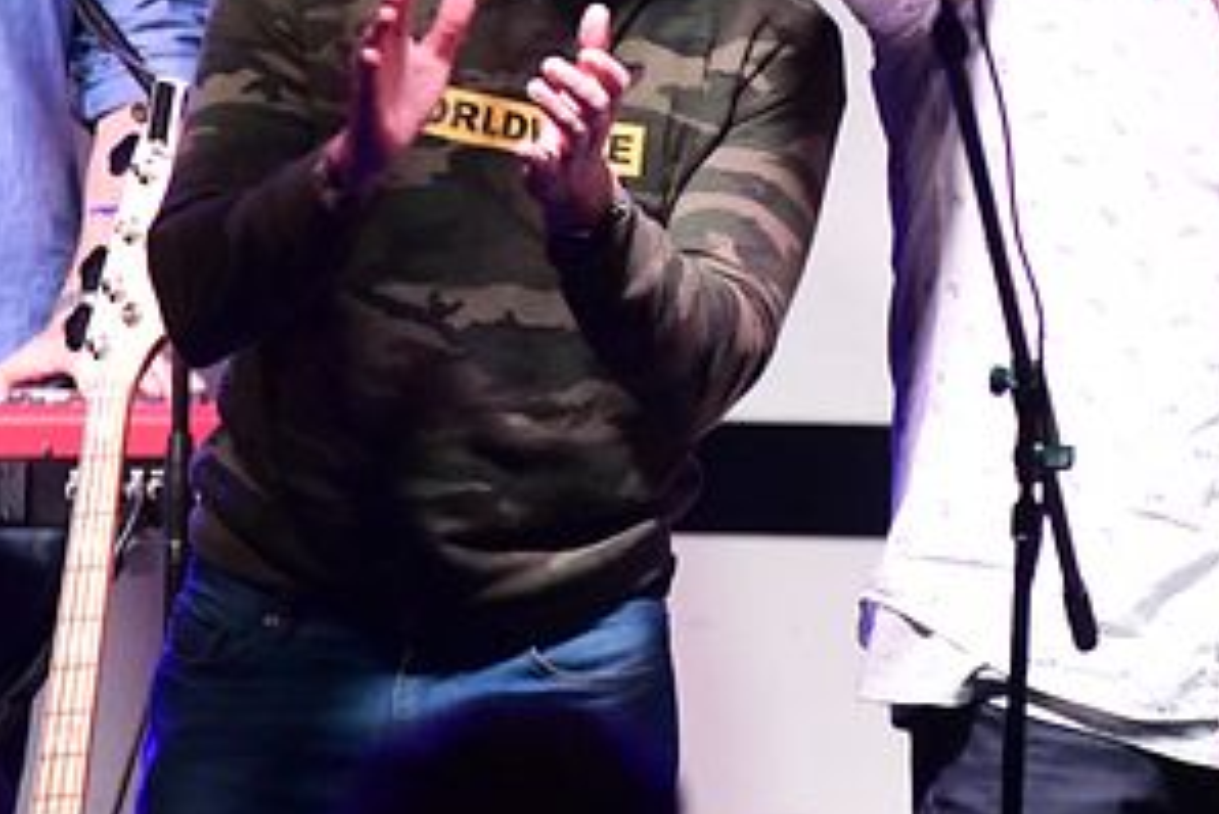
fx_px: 21579
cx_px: 1125
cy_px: -141
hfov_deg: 3.2
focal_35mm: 637
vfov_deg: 2.2
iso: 16000
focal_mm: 200
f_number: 3.5
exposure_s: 1/320
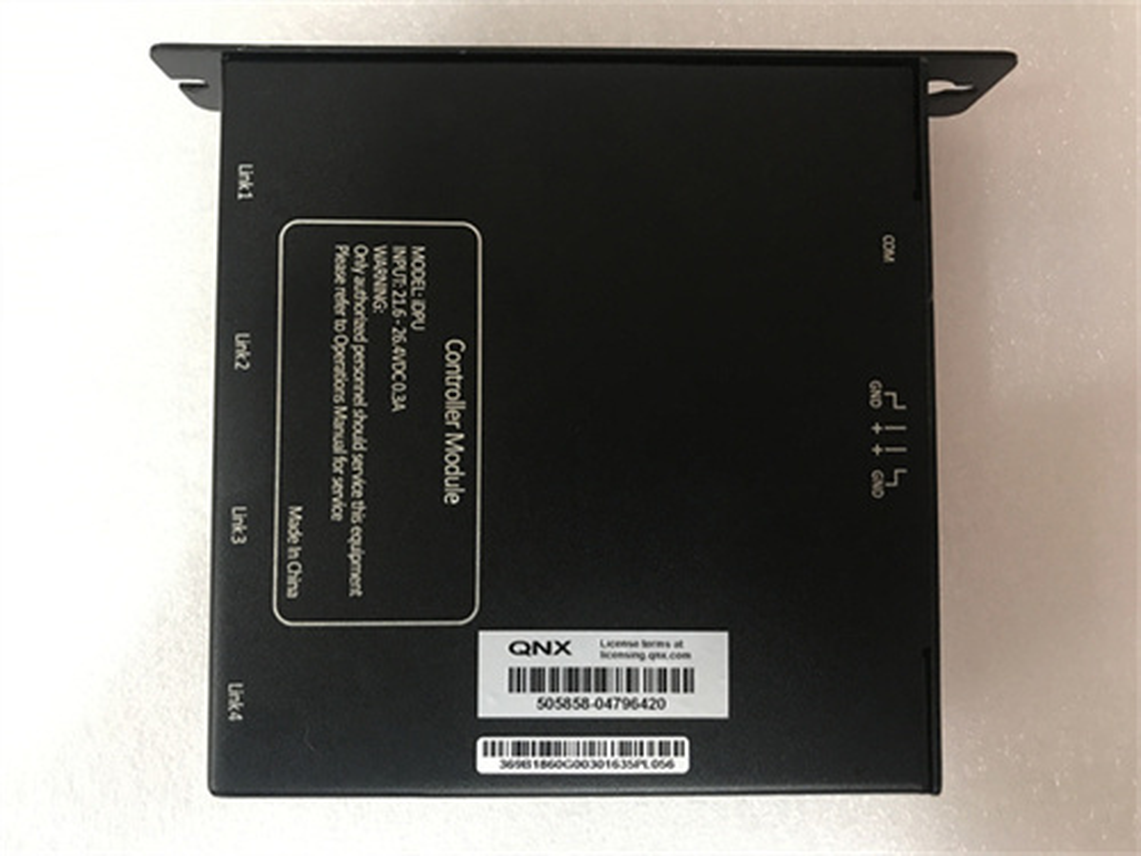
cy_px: 428
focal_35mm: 28
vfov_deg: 49.7
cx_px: 570
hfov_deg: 63.4
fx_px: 923
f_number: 1.8
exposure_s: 1/17
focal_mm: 3.99
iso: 100
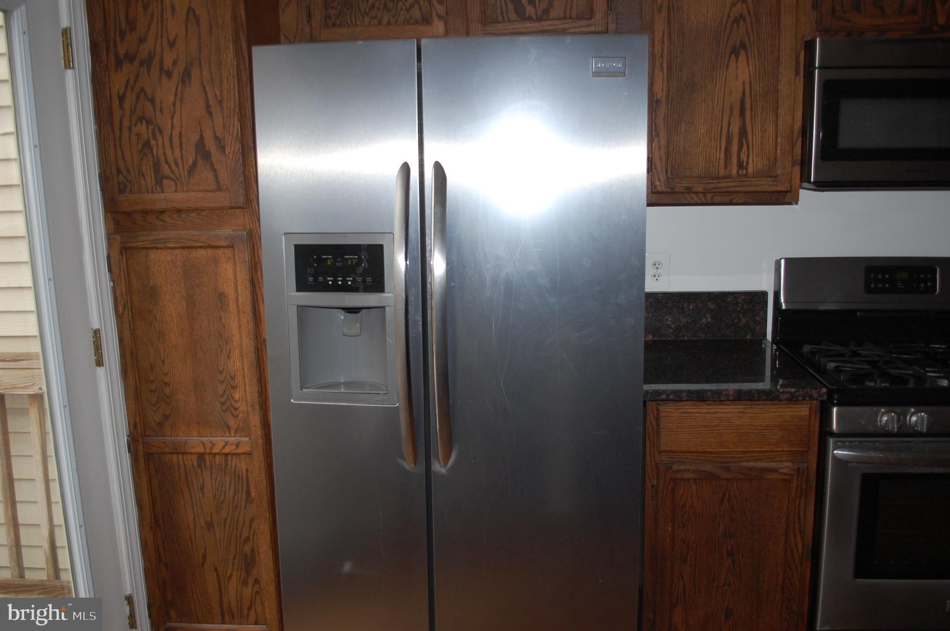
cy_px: 316
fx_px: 870
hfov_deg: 57.3
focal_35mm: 33
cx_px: 475
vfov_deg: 39.9
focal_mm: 22
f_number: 4
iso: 400
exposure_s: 1/60
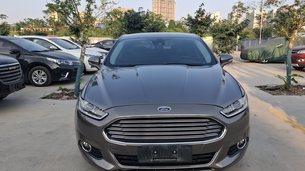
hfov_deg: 64.3
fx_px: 243
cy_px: 84
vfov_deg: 38.9
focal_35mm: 30
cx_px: 158
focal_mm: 5.54
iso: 50
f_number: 1.8
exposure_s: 1/349
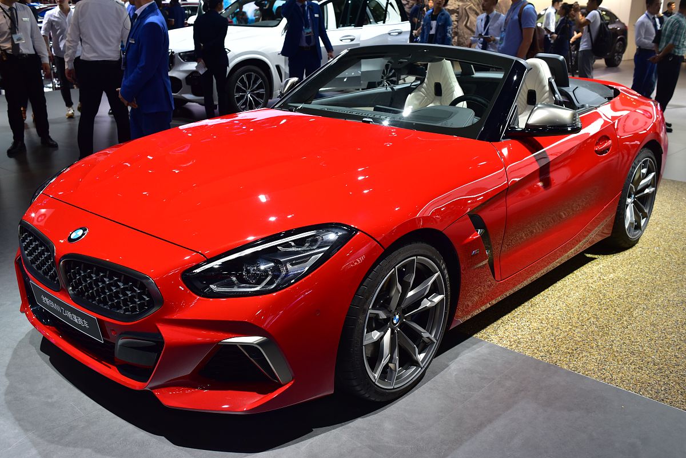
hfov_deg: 54.4
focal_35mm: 35
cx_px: 343
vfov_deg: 37.9
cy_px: 229
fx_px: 667
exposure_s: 1/125
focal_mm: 35
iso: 800
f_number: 7.1
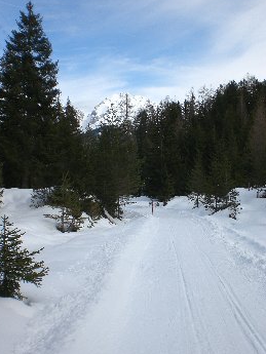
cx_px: 142
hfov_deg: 32.9
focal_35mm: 44
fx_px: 451
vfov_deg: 42.9
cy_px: 194
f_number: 4.4
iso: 50
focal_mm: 6.3
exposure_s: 1/500
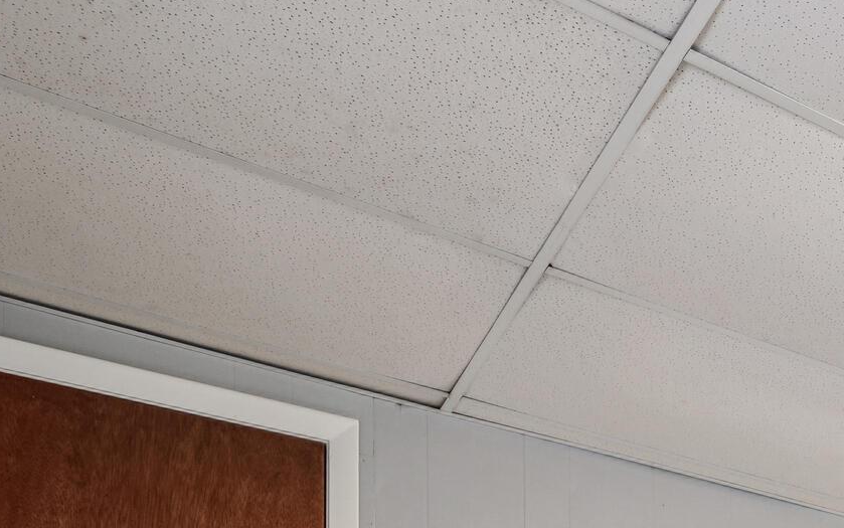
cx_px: 985
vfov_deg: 19.4
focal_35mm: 51
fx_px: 1173
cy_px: 938
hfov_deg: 33.2
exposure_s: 1
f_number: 8
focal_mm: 14
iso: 400
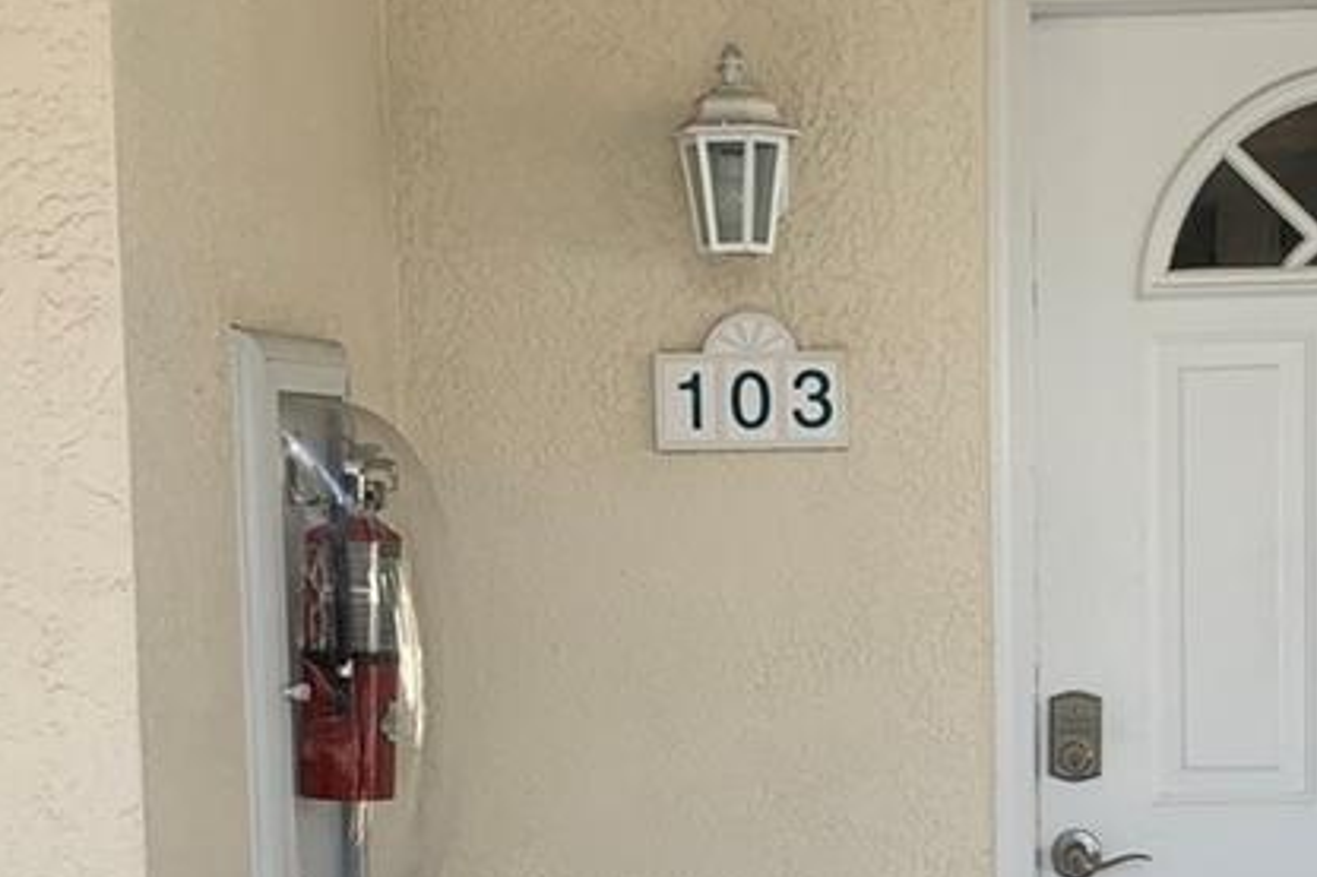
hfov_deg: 25.8
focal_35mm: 78
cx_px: 931
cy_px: 820
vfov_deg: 17.2
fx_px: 2852
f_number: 1.8
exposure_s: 1/552
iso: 25
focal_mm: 4.25
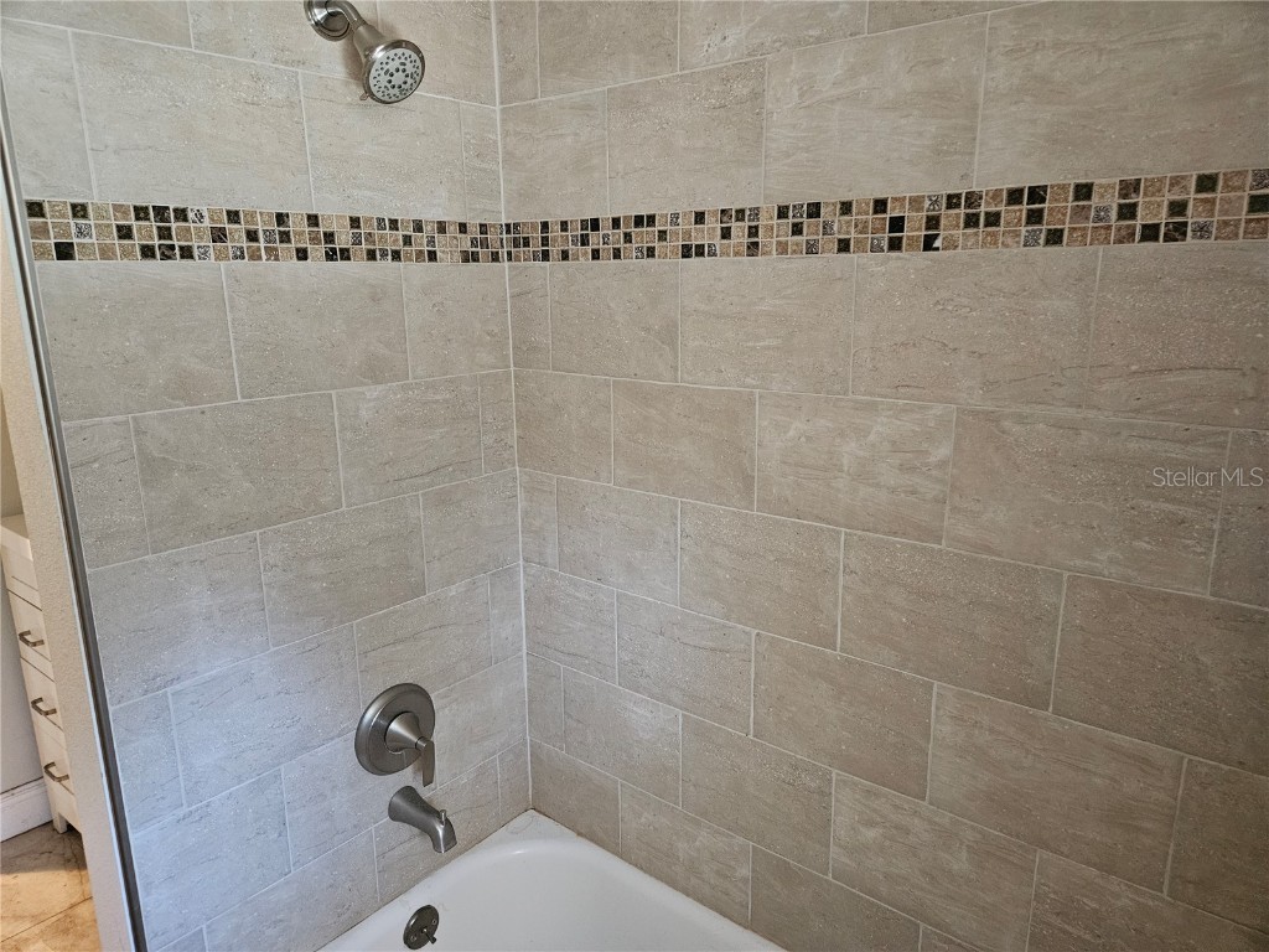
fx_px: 843
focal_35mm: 23
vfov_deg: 58.9
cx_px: 634
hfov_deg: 73.9
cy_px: 476
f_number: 1.8
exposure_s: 1/30
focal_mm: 5.4
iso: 640
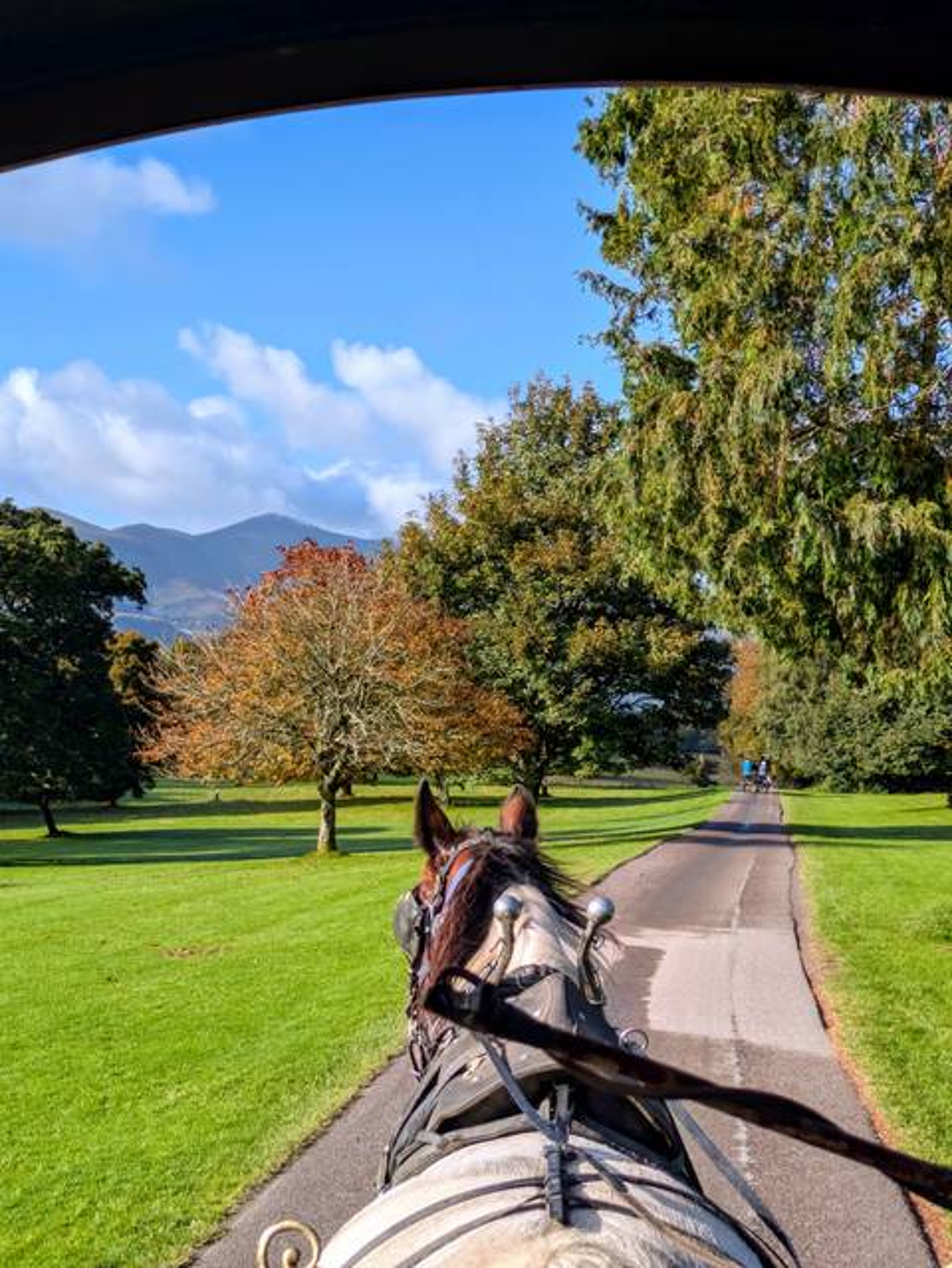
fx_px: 1868
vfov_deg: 37.5
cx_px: 476
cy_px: 634
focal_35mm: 51
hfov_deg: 28.6
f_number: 1.89
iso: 48
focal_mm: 5.43
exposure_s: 1/1499
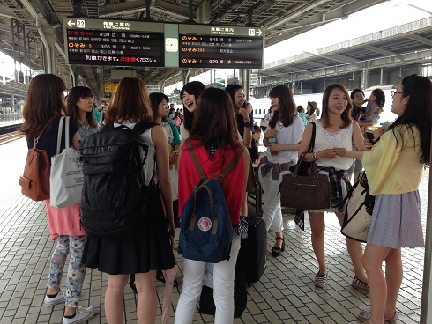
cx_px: 216
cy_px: 162
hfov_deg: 55.3
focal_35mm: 33
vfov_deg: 43.0
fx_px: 412
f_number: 2.4
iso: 50
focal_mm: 4.12
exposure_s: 1/60
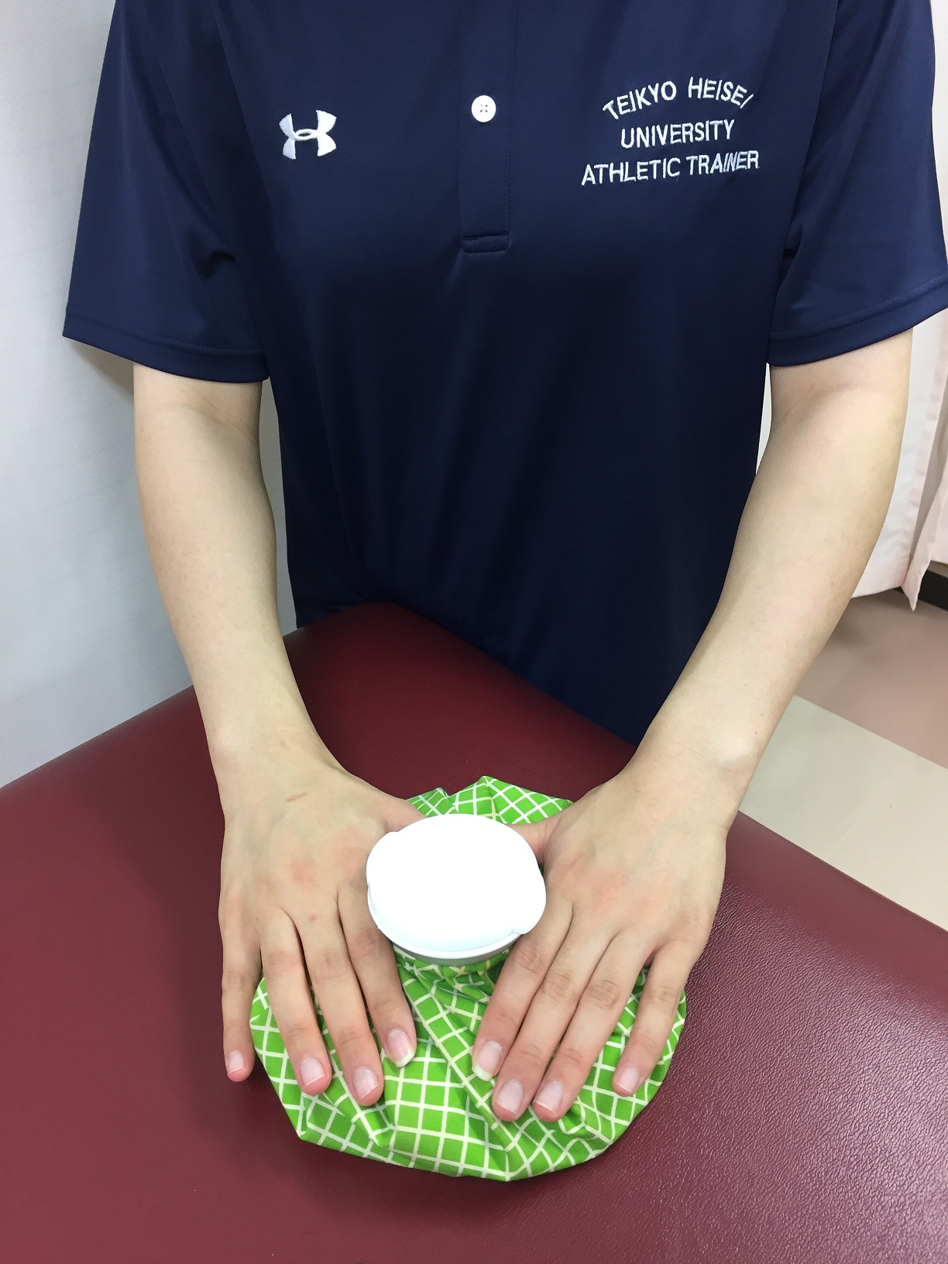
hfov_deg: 48.2
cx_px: 474
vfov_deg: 61.7
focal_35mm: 29
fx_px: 1059
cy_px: 632
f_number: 2.2
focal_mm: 4.15
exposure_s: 1/30
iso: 80
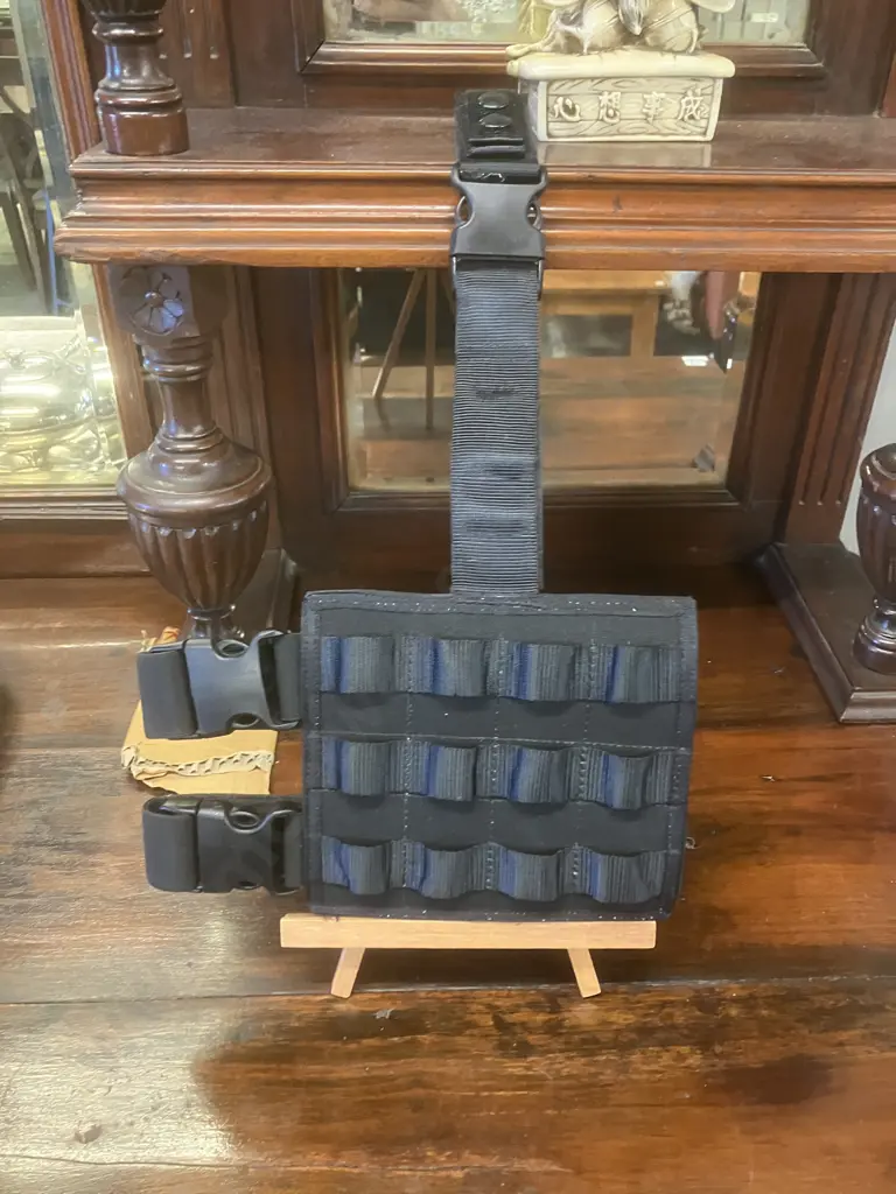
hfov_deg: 49.7
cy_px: 597
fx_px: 966
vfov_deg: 63.4
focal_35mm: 28
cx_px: 448
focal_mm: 3.99
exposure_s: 1/25
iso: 320
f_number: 1.8
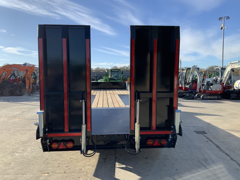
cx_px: 120
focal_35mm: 29
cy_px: 90
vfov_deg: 48.2
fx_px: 201
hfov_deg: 61.7
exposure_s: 1/1342
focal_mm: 3
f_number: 1.8
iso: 16
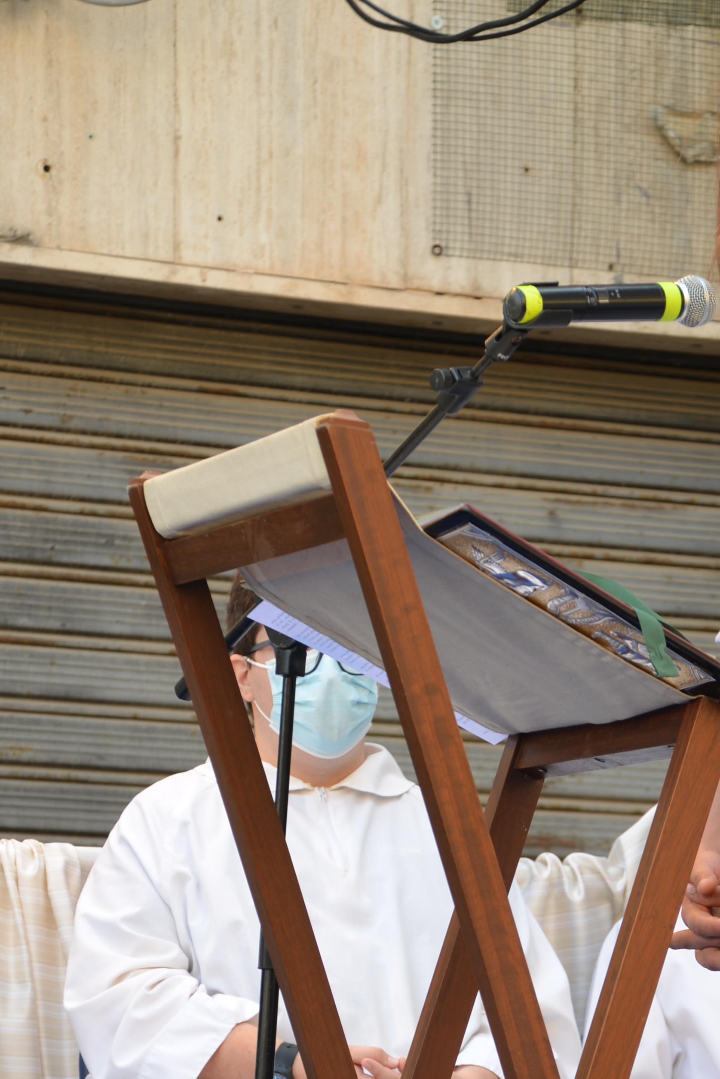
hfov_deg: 8.4
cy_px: 1038
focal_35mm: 163
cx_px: 546
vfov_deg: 12.5
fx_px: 4886
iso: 100
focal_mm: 68
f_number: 4.5
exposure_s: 1/60
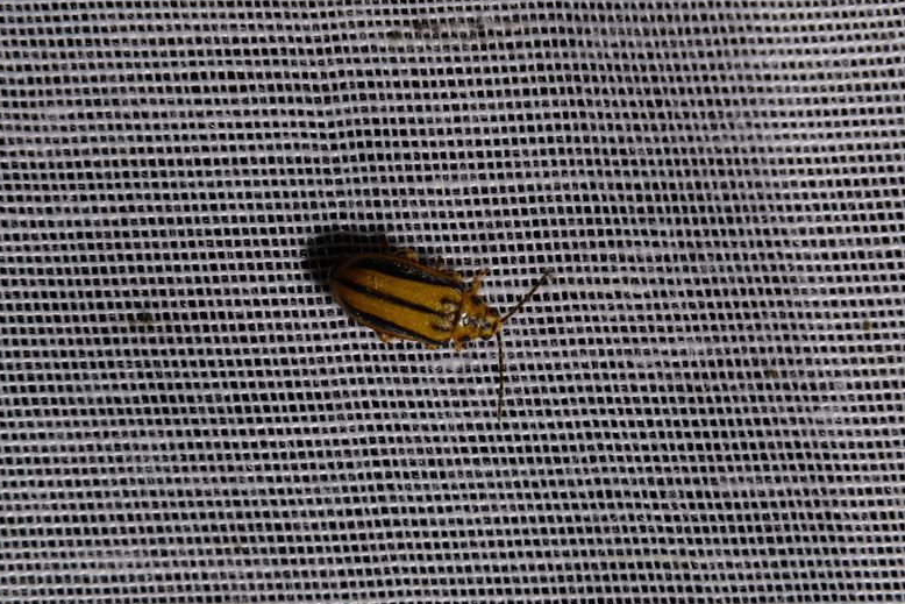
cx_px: 446
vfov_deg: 10.6
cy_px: 301
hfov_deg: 15.8
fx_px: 3256
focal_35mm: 130
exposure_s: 1/60
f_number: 25
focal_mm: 85
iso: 100
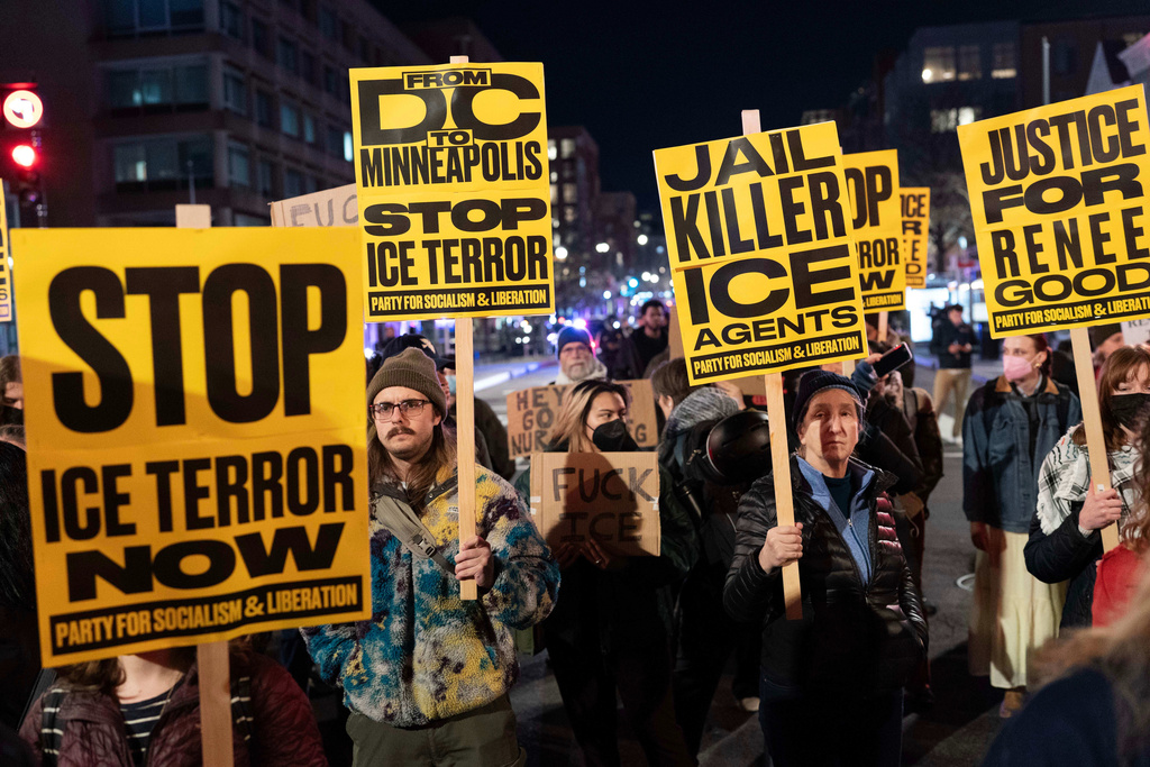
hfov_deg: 54.4
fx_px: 1118
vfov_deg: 37.9
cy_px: 384
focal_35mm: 35
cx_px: 575
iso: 6400
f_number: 2.5
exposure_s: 1/100
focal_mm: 35
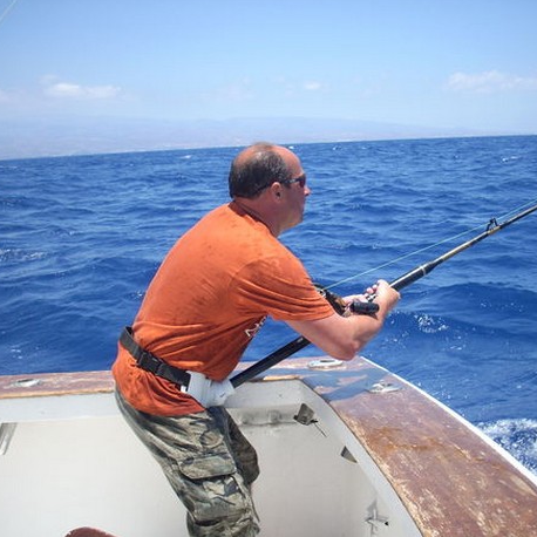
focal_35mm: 45
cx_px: 298
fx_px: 790
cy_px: 272
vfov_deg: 37.6
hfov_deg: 37.5
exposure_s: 1/185
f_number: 5.6
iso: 64
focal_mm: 6.2
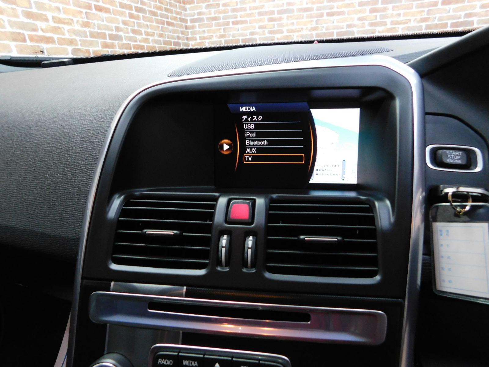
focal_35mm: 23
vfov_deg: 58.9
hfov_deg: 73.9
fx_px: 325
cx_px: 244
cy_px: 184
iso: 400
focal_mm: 4
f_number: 3
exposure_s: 1/15
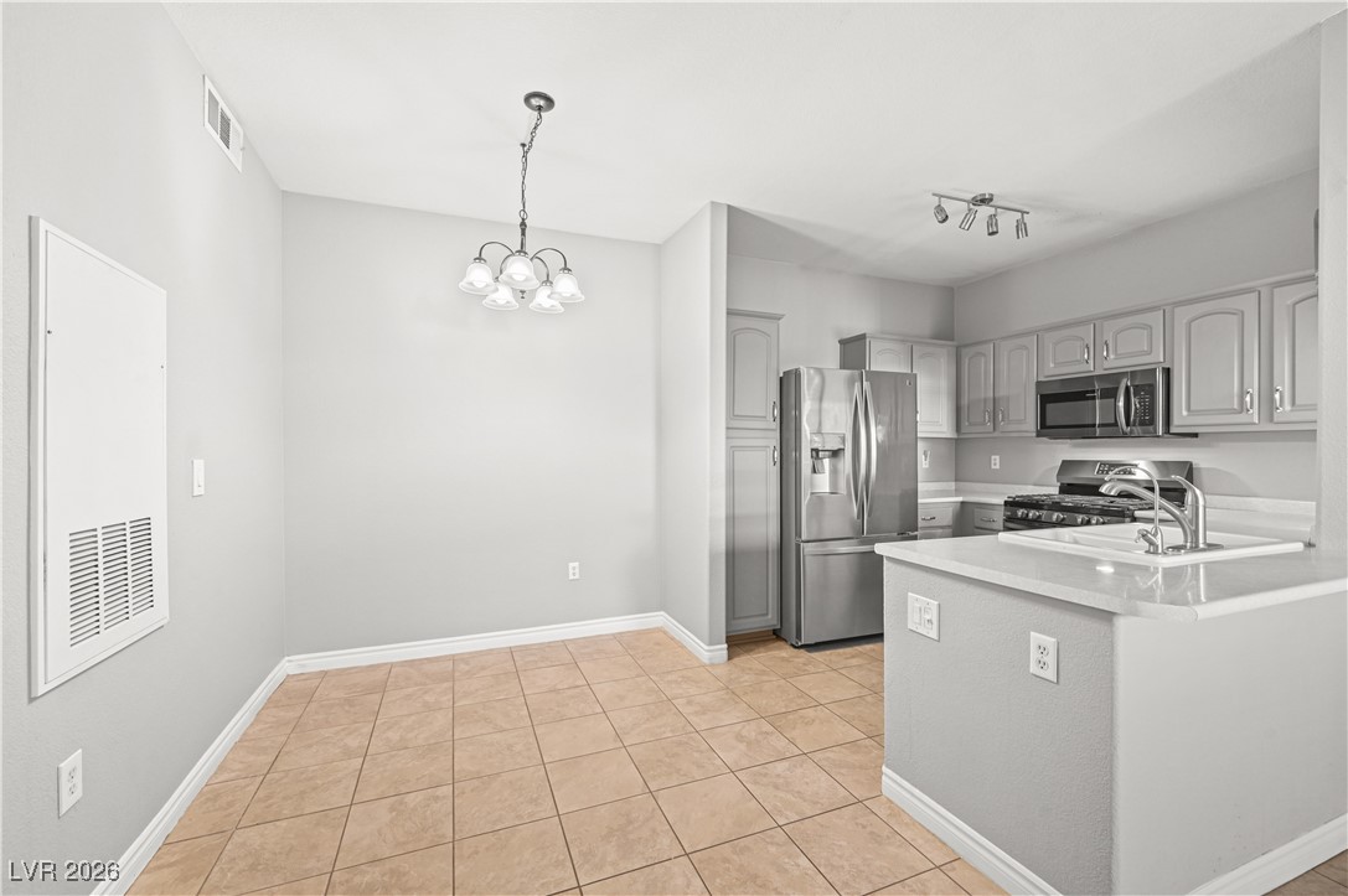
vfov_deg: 77.2
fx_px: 561
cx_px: 674
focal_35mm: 15
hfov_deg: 100.4
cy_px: 448
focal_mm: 15
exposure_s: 1/1.25
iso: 500
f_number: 8
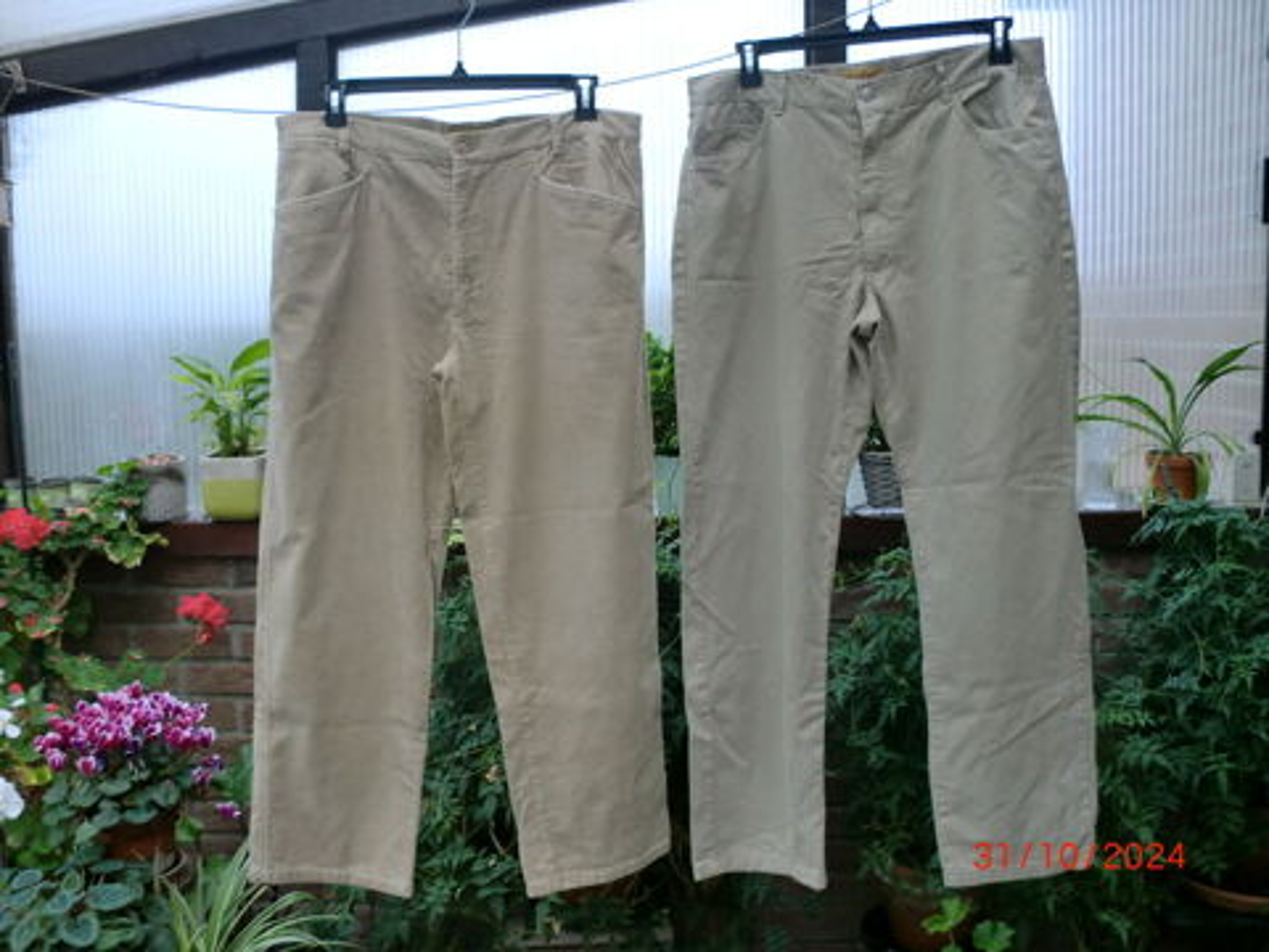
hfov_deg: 52.6
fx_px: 1283
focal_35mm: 35
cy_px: 476
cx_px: 634
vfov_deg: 40.7
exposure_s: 1/80
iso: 64
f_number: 3.1
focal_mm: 6.3
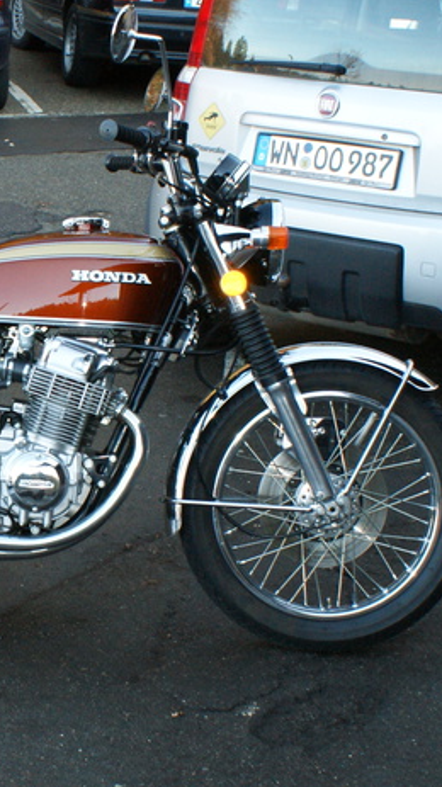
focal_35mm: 85
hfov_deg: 14.0
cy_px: 418
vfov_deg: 25.0
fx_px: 1773
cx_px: 2
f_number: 5.6
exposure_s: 1/80
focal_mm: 22
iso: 400
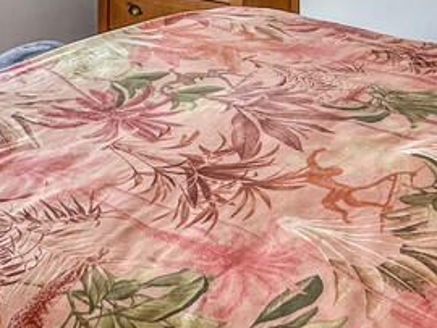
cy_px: -18
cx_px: 309
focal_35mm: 53
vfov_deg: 25.8
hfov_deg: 35.6
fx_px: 670
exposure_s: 1/100
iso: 64
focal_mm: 2.22
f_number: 2.2
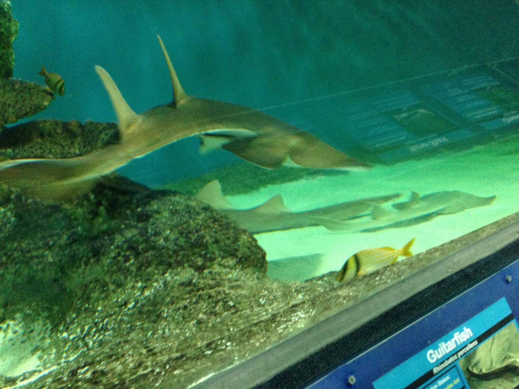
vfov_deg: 42.9
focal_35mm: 33
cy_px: 194
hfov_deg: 55.4
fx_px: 495
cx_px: 260
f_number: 2.4
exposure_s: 1/15
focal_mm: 4.12
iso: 500
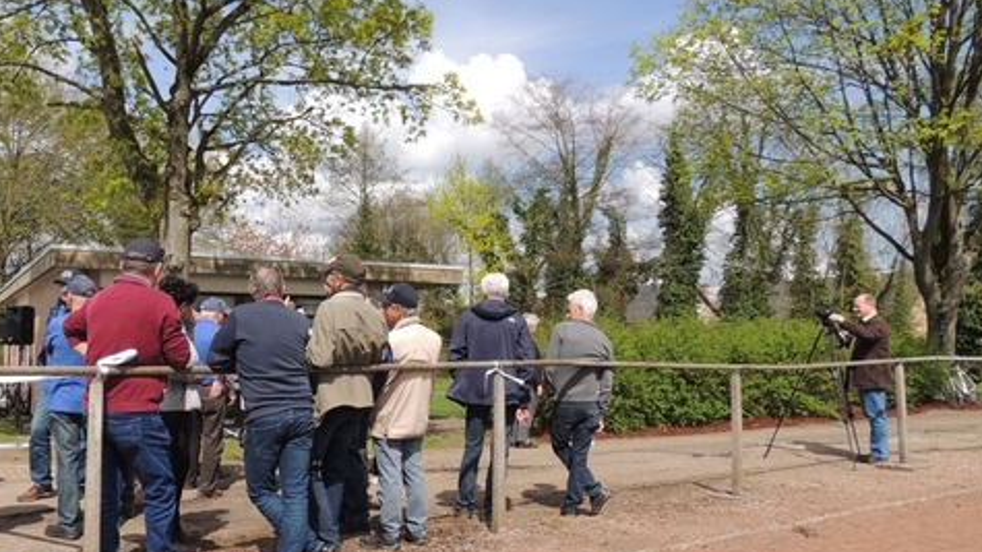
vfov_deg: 35.5
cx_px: 387
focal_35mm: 33
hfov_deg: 59.0
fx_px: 859
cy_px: 320
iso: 100
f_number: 3
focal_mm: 4.3
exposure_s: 1/1250
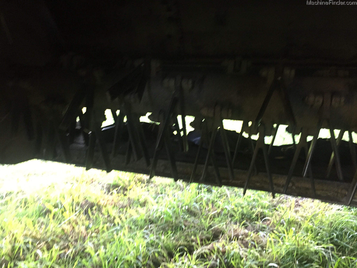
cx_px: 178
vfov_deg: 48.2
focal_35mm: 29
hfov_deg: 61.7
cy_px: 134
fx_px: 299
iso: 250
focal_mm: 4.15
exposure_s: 1/24
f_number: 2.2
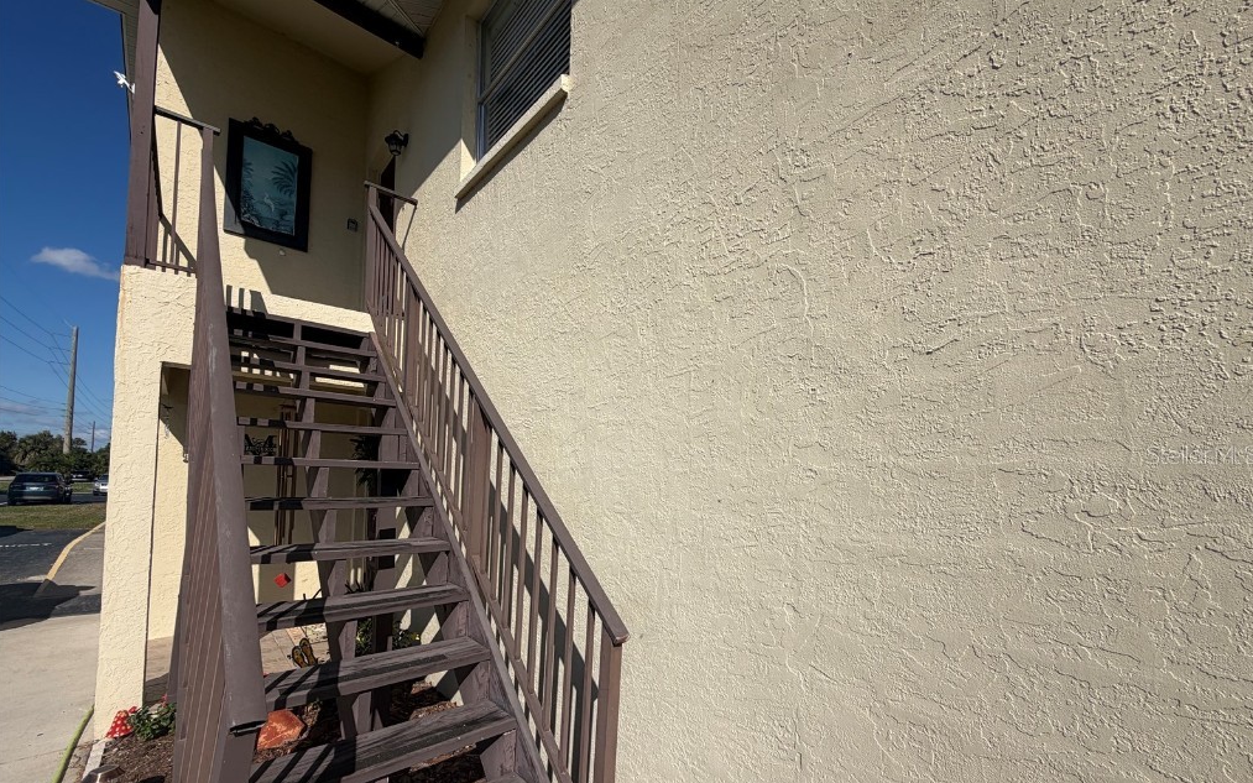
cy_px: 454
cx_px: 630
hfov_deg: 101.5
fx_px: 512
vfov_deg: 74.3
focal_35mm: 15
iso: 20
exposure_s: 1/1656
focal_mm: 2.22
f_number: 2.2
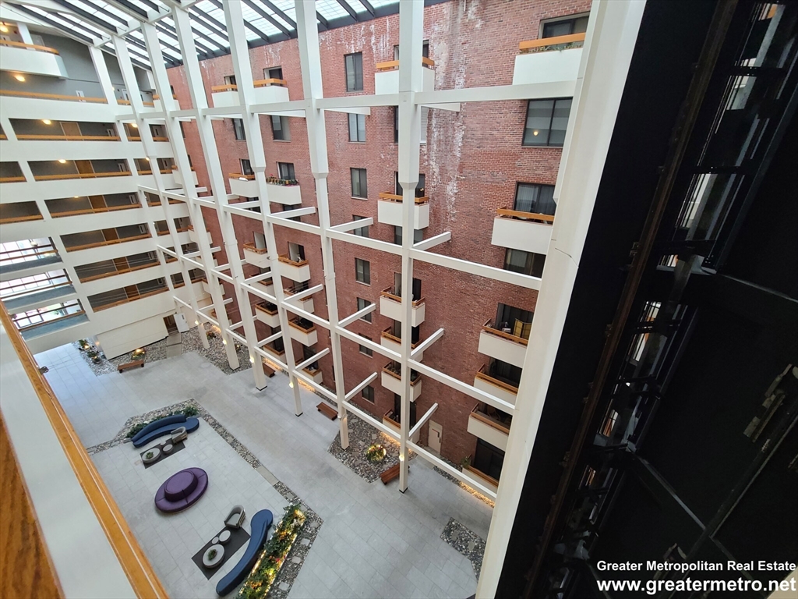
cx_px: 399
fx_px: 300
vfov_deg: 89.9
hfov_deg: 106.2
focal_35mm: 13
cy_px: 300
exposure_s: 1/60
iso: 320
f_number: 2.2
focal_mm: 2.2
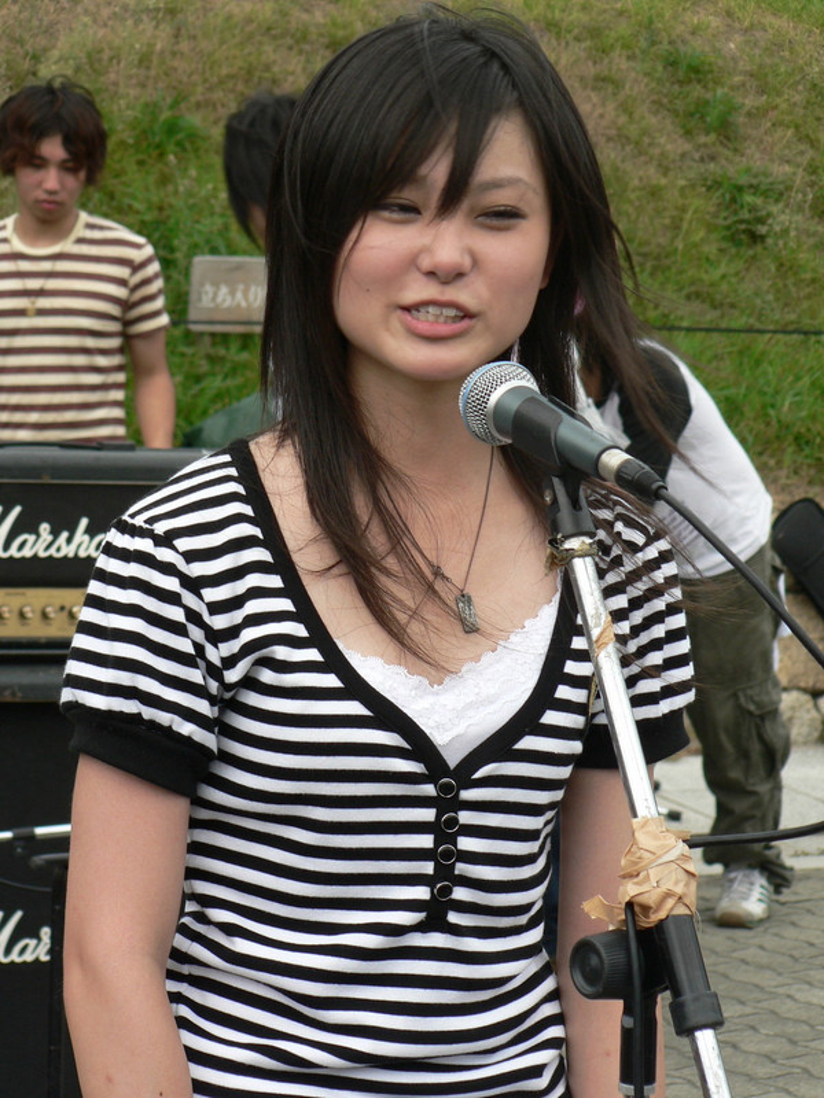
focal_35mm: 130
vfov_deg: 15.2
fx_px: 4126
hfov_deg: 11.4
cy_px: 549
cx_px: 412
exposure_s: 1/100
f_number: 3.2
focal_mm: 21.6
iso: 80
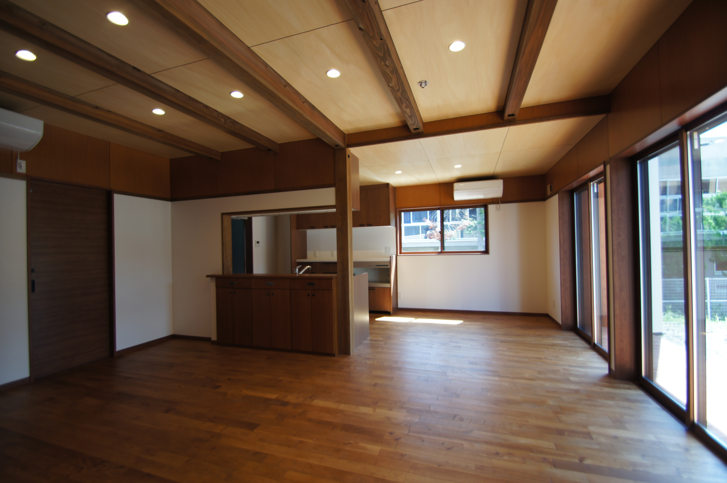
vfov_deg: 77.2
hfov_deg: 100.4
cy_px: 242
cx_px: 364
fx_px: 303
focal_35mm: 15
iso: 100
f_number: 3.5
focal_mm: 10
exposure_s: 1/30
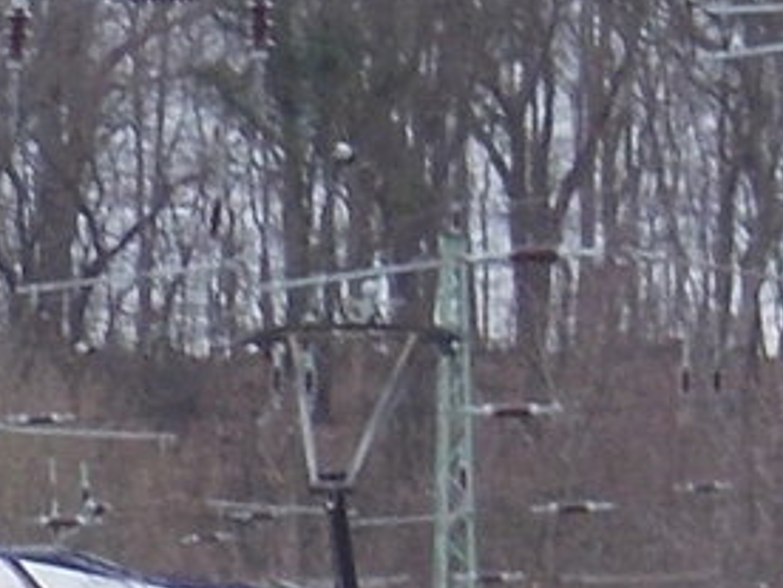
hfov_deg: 4.0
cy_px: 962
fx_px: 11106
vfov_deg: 3.0
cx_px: -420
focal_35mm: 491
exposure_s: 1/80
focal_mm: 20.1
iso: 80
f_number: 6
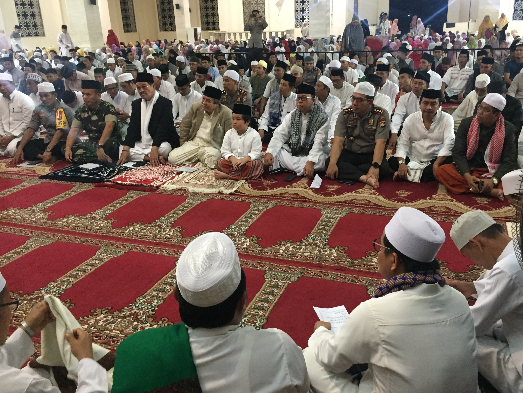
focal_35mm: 31
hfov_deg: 58.3
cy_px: 199
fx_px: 468
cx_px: 278
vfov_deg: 45.4
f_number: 2.2
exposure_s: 1/17
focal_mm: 4.15
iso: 250
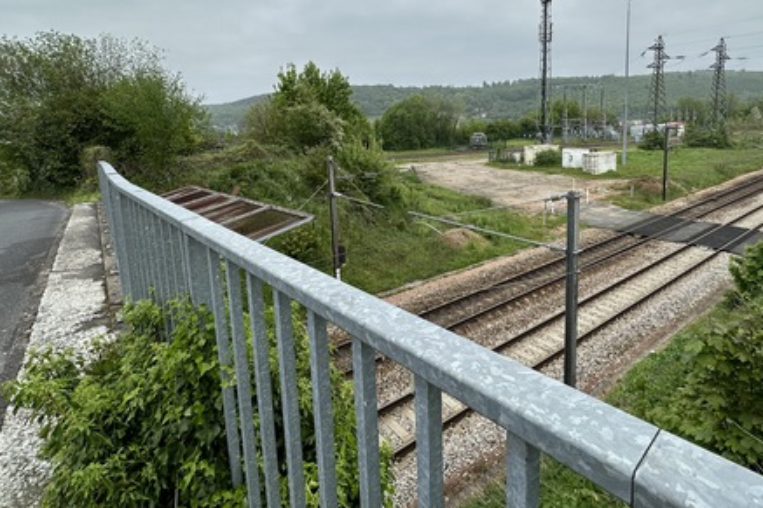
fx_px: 424
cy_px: 173
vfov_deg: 60.5
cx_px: 403
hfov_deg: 83.9
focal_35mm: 20
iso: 40
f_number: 2.2
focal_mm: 2.22
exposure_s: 1/678
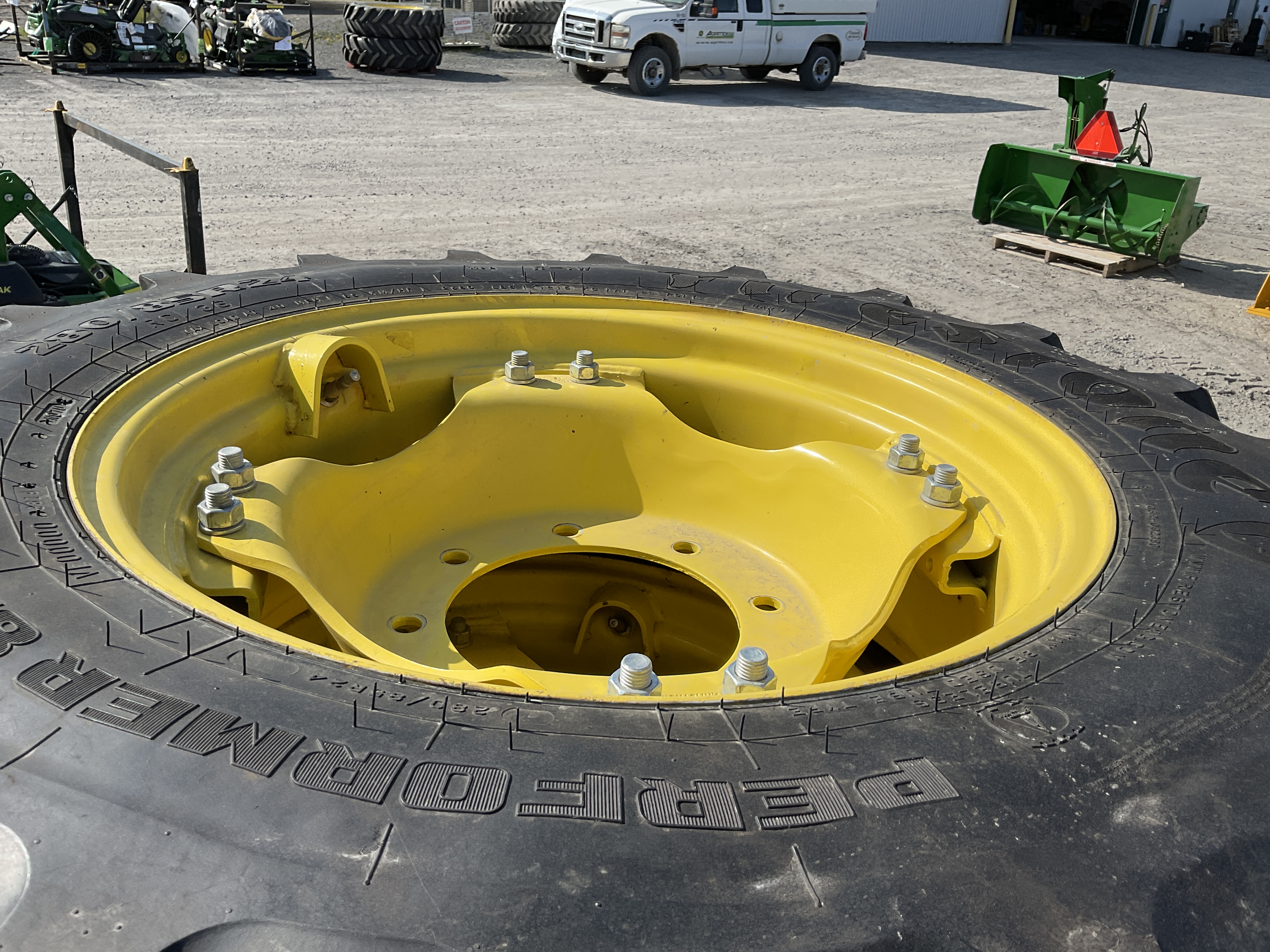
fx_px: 1064
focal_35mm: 29
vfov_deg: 48.2
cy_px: 476
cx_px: 635
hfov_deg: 61.7
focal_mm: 3
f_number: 1.8
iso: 20
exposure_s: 1/2667
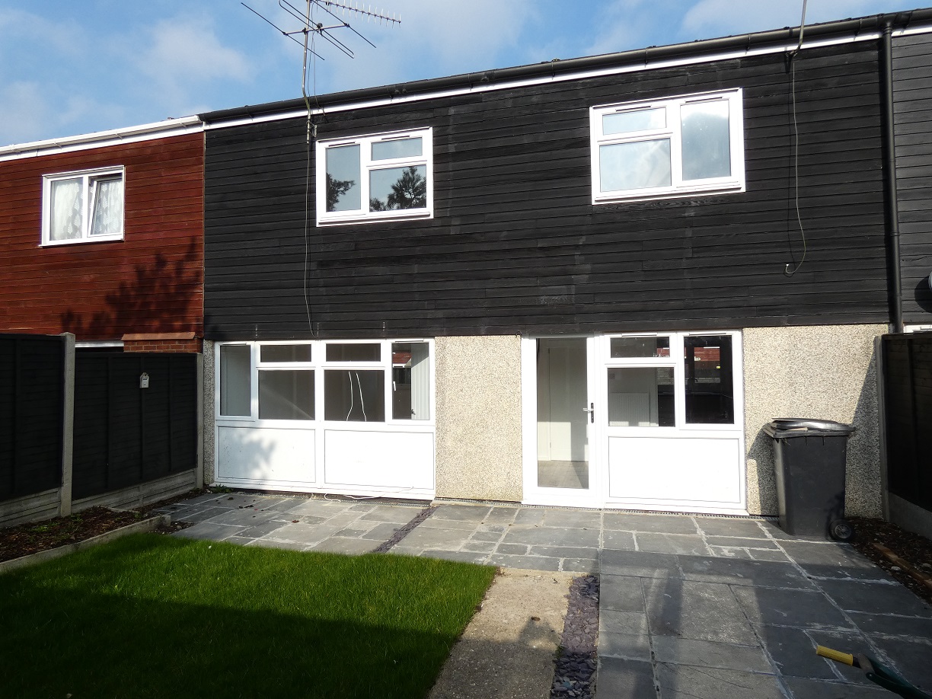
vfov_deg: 66.0
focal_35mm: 20
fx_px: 538
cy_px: 350
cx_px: 466
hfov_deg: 81.7
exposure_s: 1/1000
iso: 80
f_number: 3.2
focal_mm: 3.6
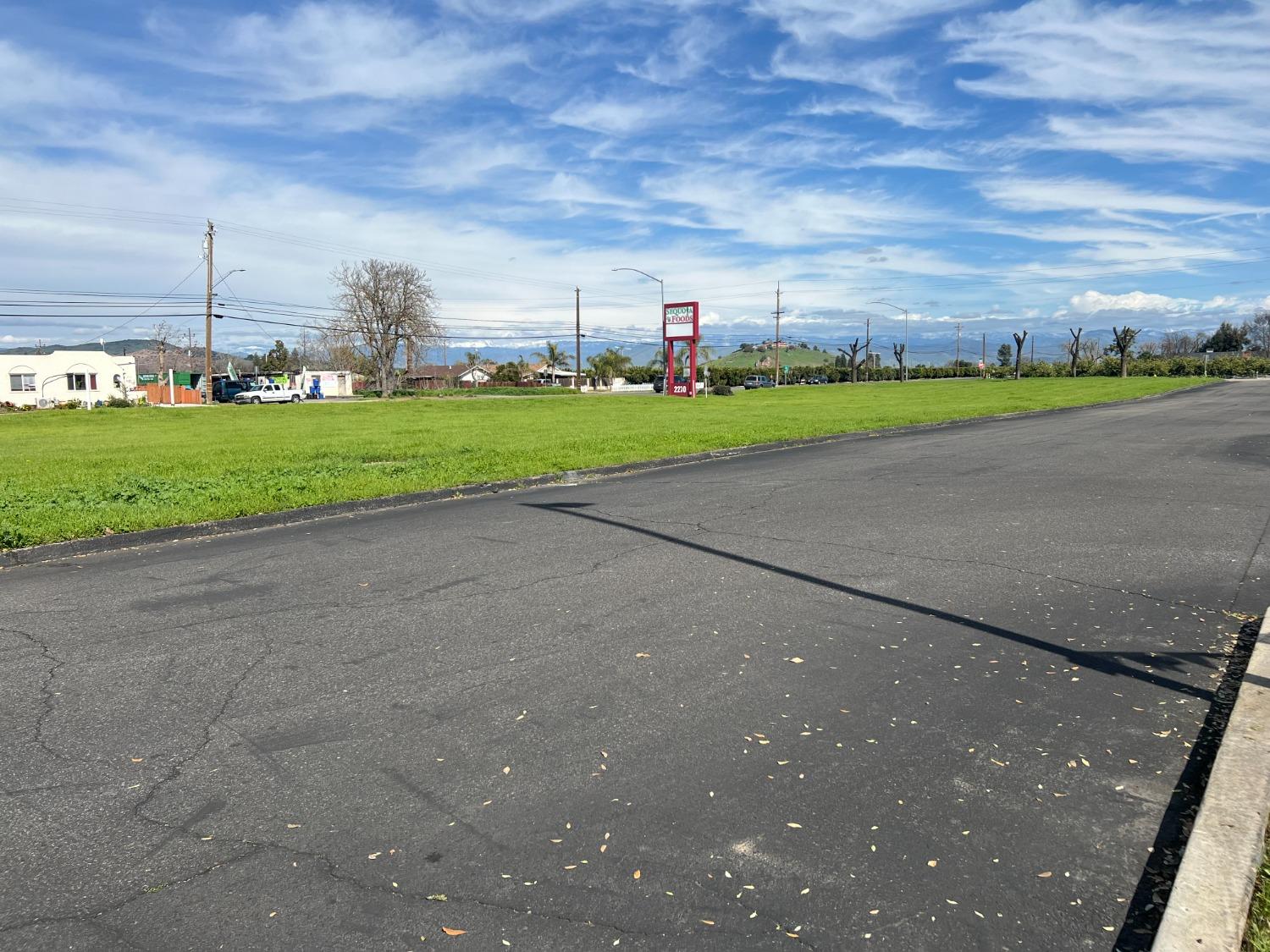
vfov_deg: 53.1
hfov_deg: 67.3
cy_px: 476
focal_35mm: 26
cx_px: 635
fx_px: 954
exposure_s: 1/5882
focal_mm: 5.7
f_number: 1.5
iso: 50
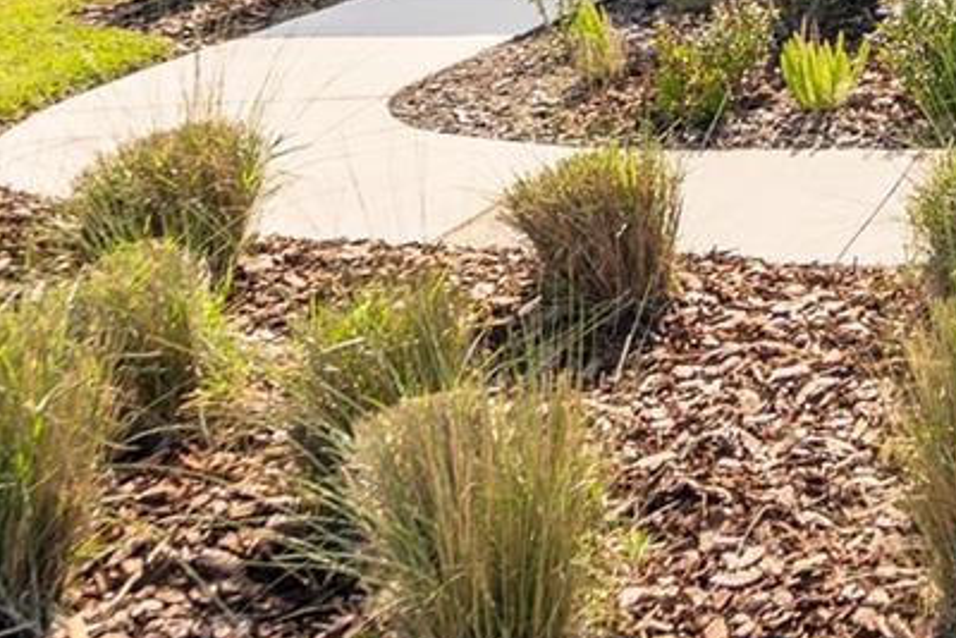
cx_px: 1527
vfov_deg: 20.4
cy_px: -346
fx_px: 1488
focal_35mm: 56
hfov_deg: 24.7
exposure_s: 1/800
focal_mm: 14
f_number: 5
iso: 100
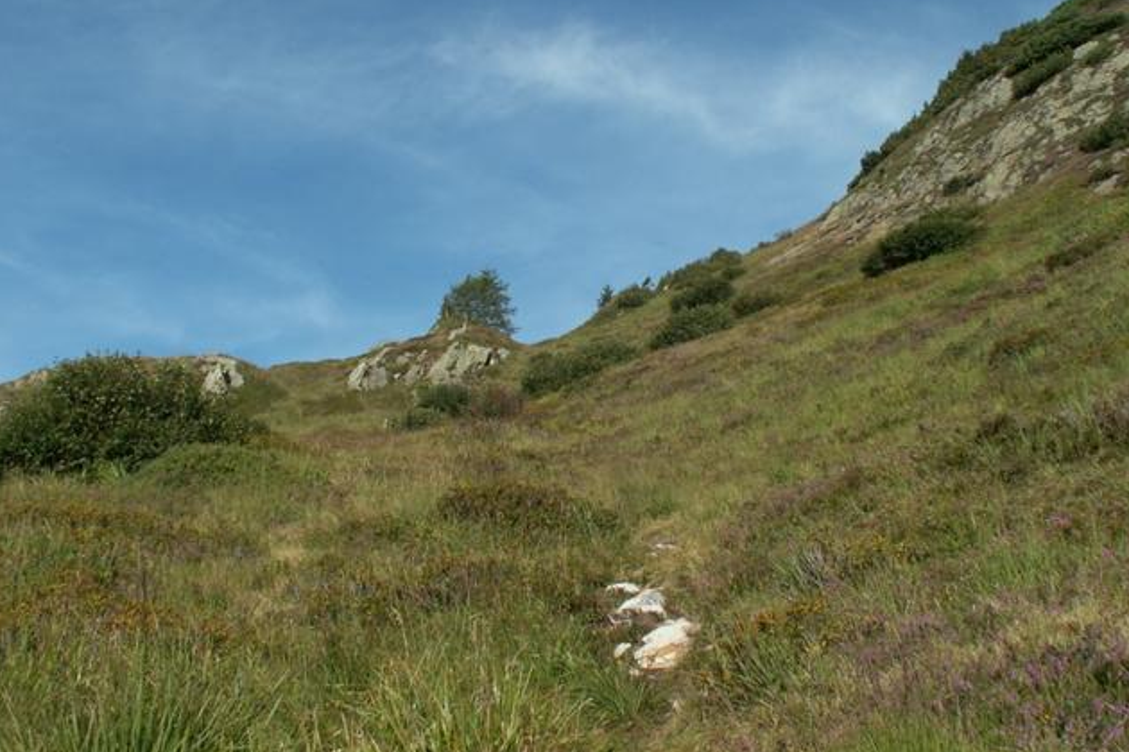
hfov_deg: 51.9
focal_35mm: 37
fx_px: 1160
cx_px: 557
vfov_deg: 35.9
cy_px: 328
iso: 50
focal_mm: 5.86
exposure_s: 1/200
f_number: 5.6
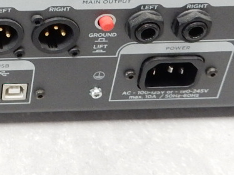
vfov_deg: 13.0
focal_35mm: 107
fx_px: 723
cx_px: -96
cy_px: -92
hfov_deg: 17.0
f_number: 3.7
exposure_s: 1/30
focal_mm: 4.5
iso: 400
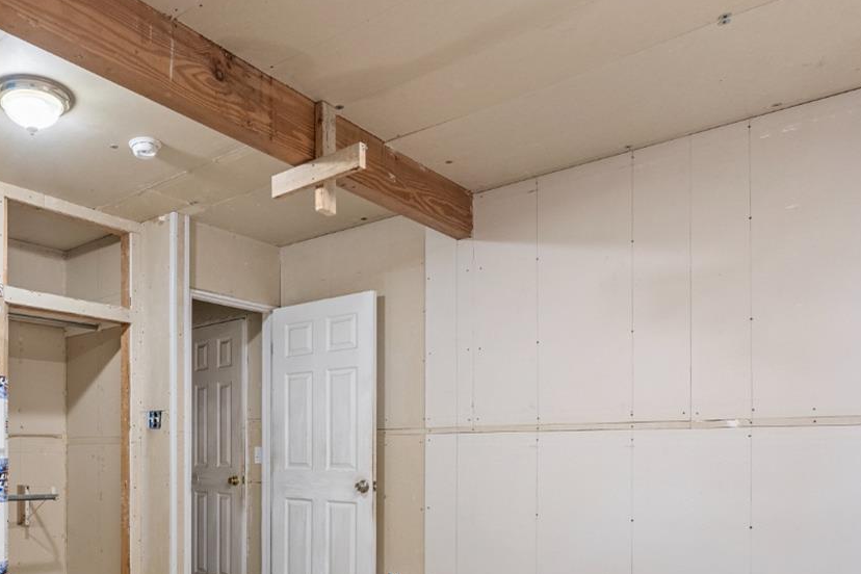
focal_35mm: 30
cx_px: 201
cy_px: 426
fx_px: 715
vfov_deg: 42.5
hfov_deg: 58.4
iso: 400
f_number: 8
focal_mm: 16.5
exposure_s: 1/4
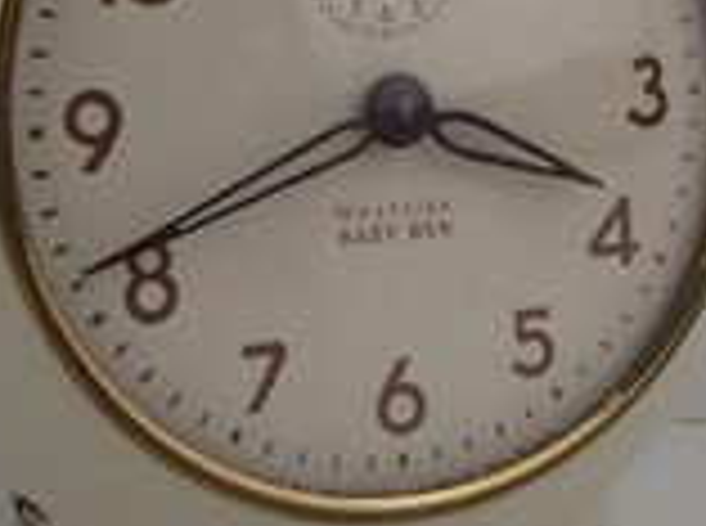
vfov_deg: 18.0
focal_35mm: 81
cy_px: 133
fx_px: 1648
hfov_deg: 24.1
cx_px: 290
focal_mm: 6.64
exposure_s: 1/160
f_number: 4.7
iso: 125
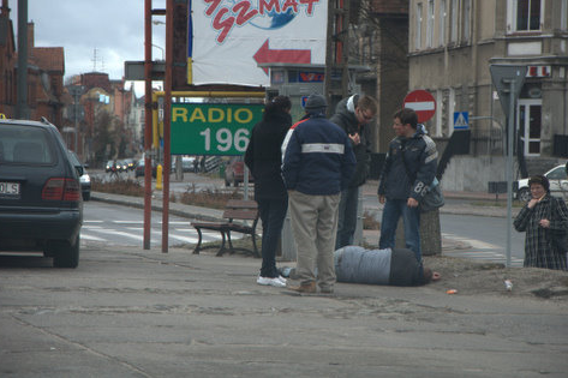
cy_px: 179
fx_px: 2626
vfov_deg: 8.2
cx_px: 293
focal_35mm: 167
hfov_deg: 12.3
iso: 320
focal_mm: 105
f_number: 8
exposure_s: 1/200
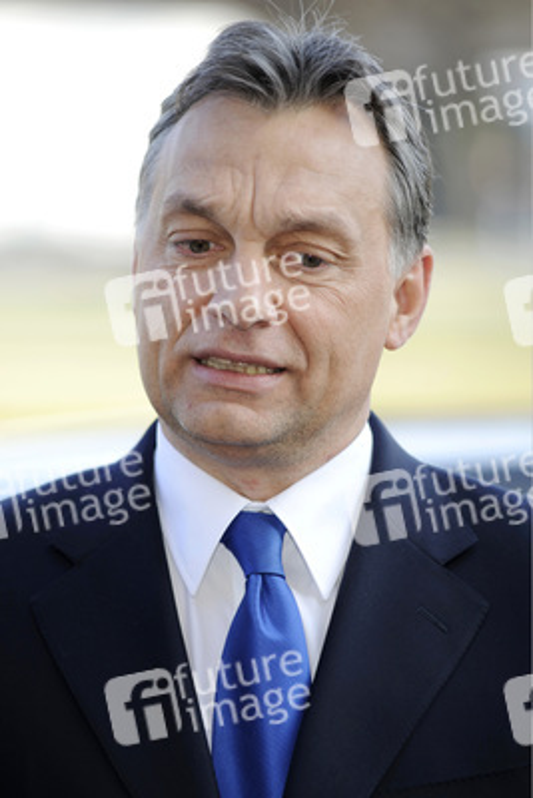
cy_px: 399
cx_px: 266
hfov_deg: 7.4
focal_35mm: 185
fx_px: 4105
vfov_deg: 11.1
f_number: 4
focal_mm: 185
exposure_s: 1/250
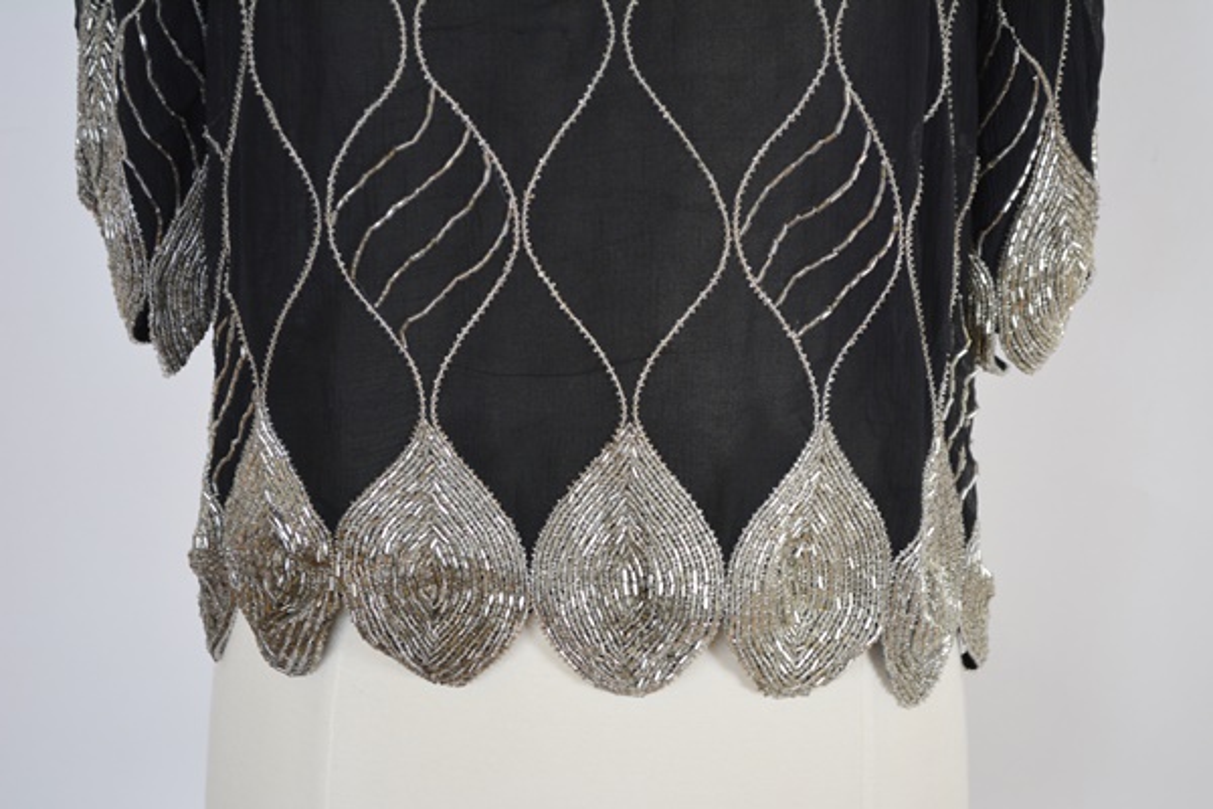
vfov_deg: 16.6
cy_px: 404
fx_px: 2780
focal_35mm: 82
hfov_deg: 24.6
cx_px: 606
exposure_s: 1/60
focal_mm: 55
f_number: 5.6
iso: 640
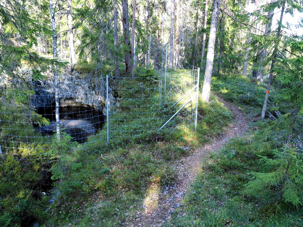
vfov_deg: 56.8
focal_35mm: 24
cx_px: 152
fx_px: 210
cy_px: 114
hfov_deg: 71.6
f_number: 8
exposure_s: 1/60
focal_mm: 12
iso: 1250
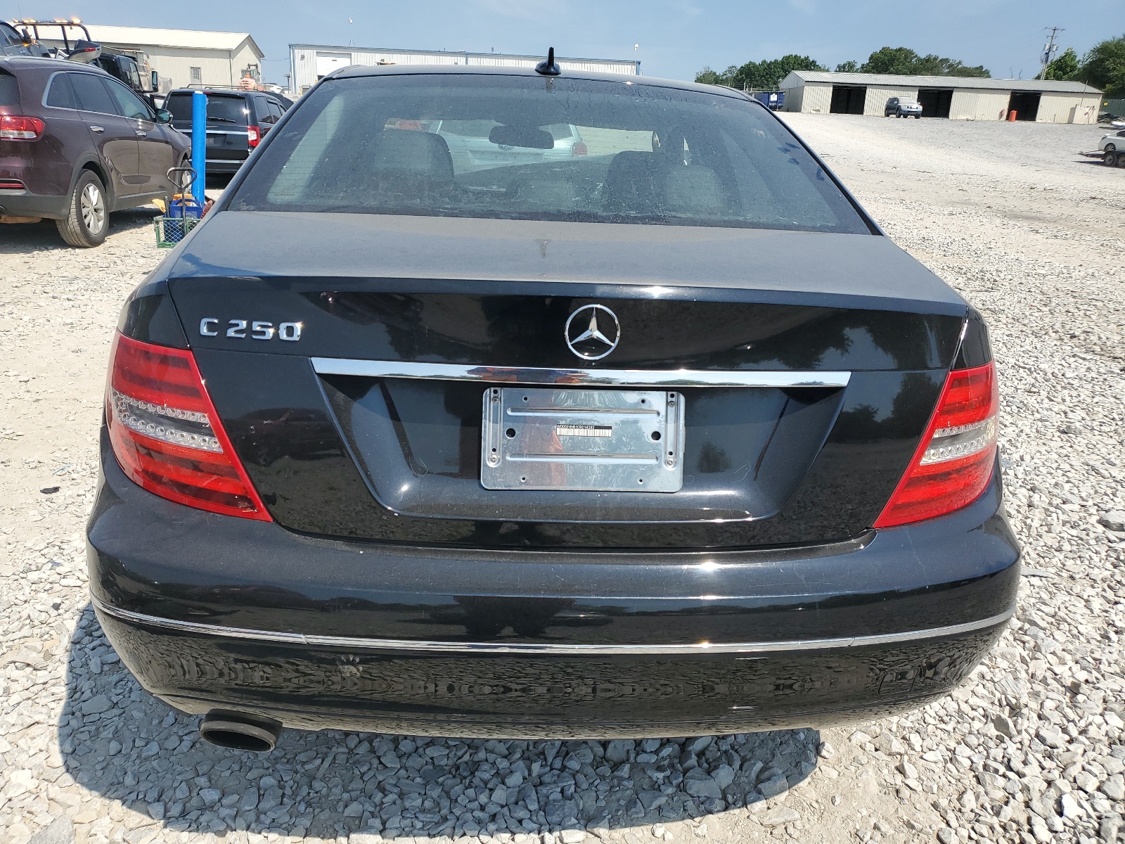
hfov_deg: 67.3
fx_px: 845
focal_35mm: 26
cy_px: 422
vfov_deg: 53.1
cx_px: 562
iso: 50
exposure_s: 1/3333
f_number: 1.5
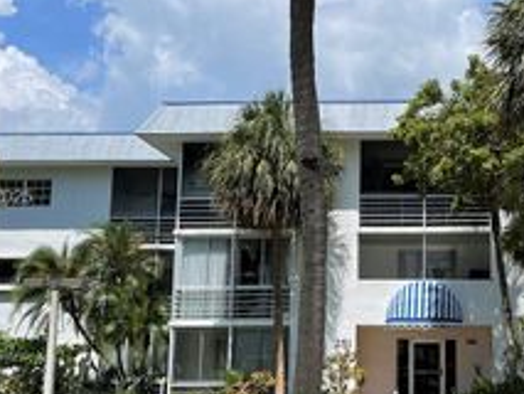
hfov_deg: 31.0
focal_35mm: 61
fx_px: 924
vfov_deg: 24.1
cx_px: 408
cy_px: 198
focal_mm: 5.1
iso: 32
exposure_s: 1/4525
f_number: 1.6
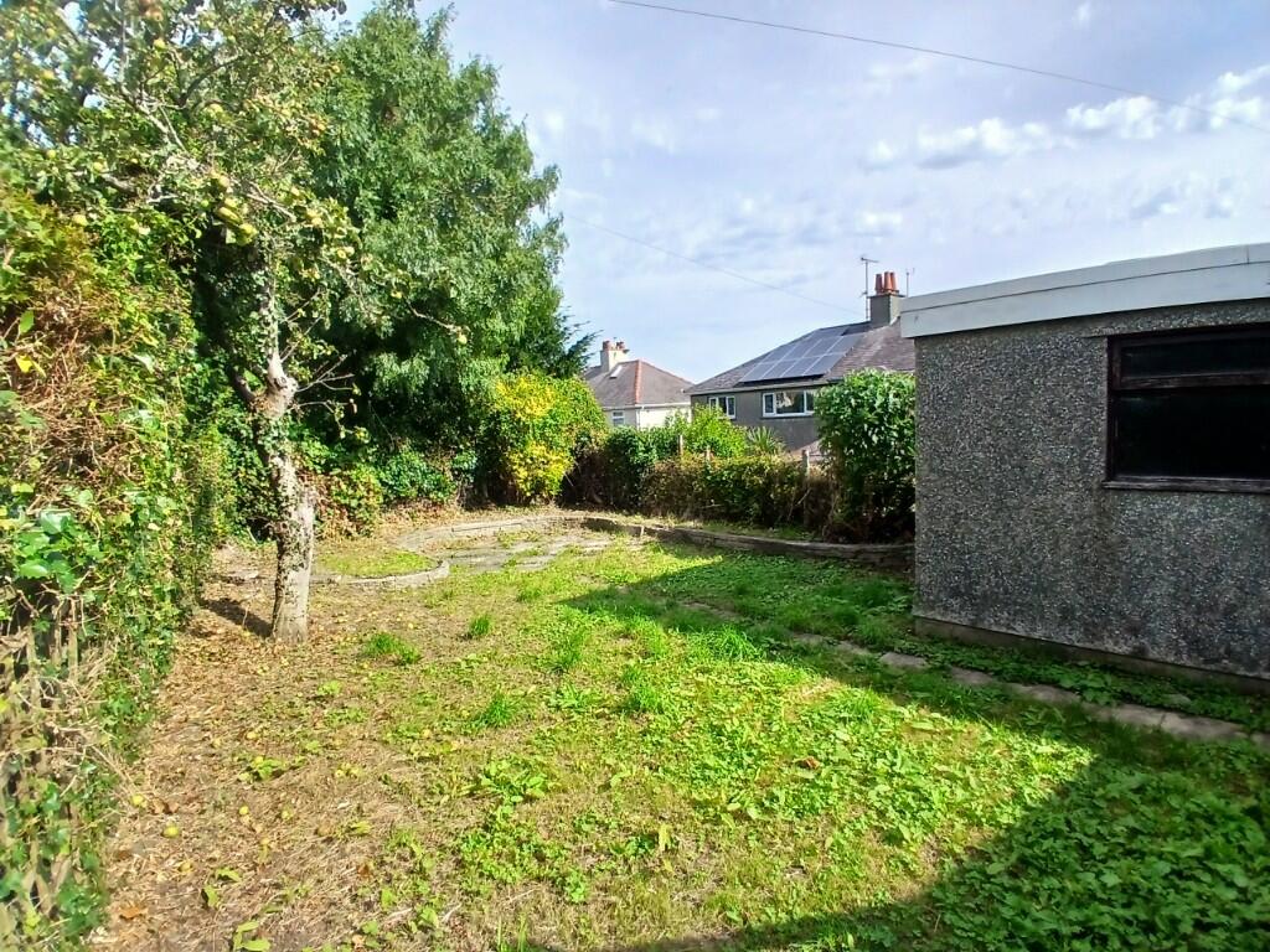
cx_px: 635
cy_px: 476
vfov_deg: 74.7
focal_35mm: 17
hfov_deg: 91.0
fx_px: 624
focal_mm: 1.4
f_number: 2.2
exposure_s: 1/1199
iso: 50
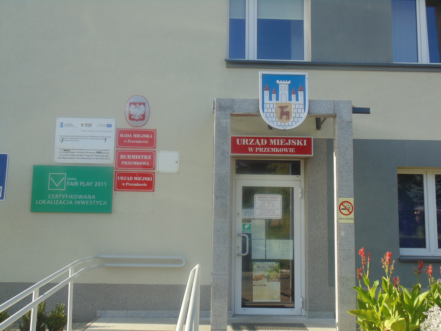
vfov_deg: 35.1
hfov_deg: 45.8
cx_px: 220
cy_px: 166
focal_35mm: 41
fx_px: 522
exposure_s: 1/250
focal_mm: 7.4
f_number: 3.6
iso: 80
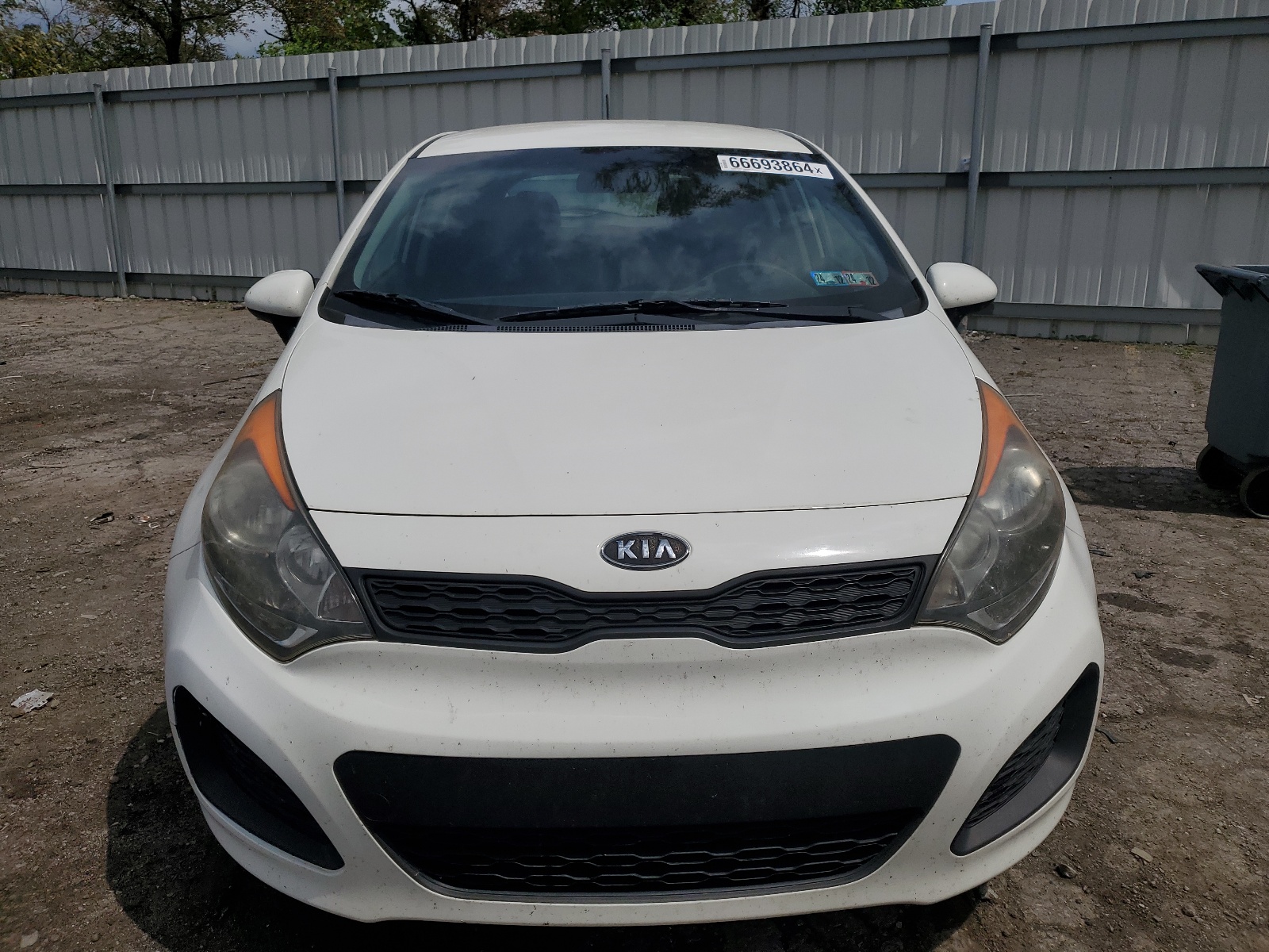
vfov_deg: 53.1
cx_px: 634
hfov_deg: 67.3
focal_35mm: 26
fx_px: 953
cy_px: 476
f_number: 1.5
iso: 50
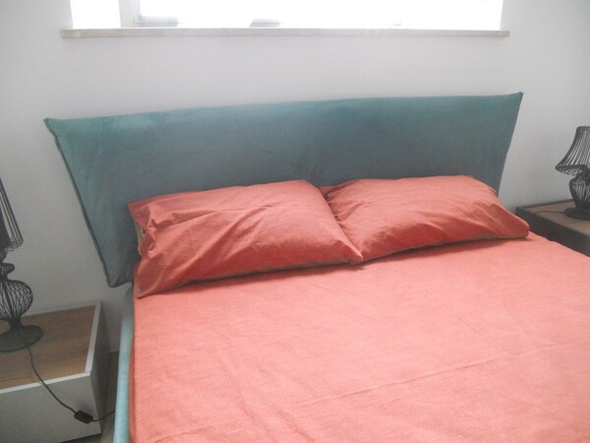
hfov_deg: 65.3
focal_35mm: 27
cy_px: 222
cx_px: 295
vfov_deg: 51.4
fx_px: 460
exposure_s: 1/25
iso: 400
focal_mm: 4.9
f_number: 3.2
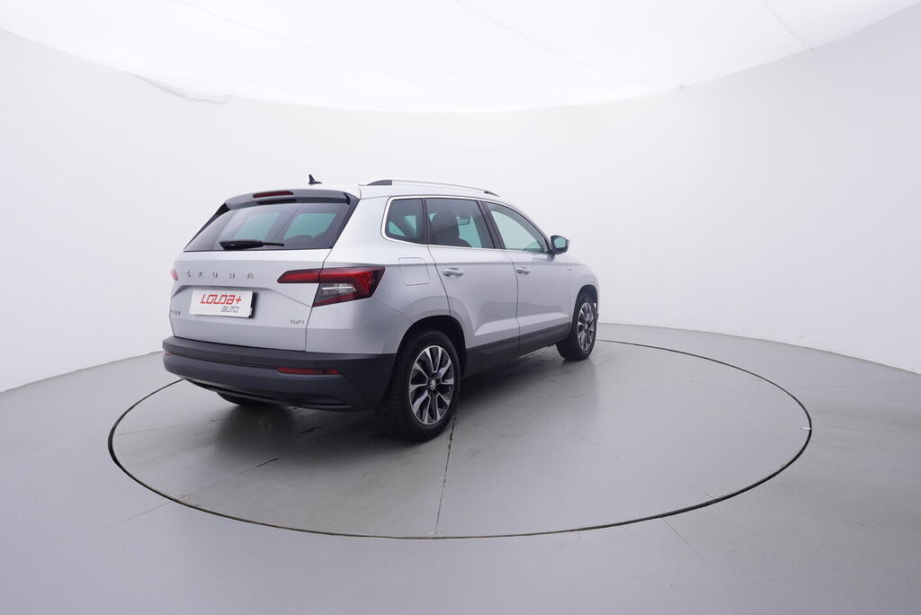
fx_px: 576
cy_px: 308
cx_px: 460
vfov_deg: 56.2
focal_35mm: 22
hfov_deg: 77.3
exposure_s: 1/80
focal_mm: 15
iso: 200
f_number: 5
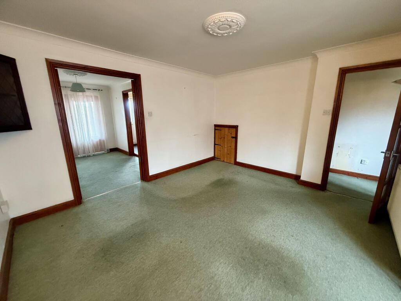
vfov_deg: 85.7
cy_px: 150
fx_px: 162
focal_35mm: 14
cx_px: 200
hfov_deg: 102.1
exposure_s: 1/60
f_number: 2.2
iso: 640
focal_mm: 2.22
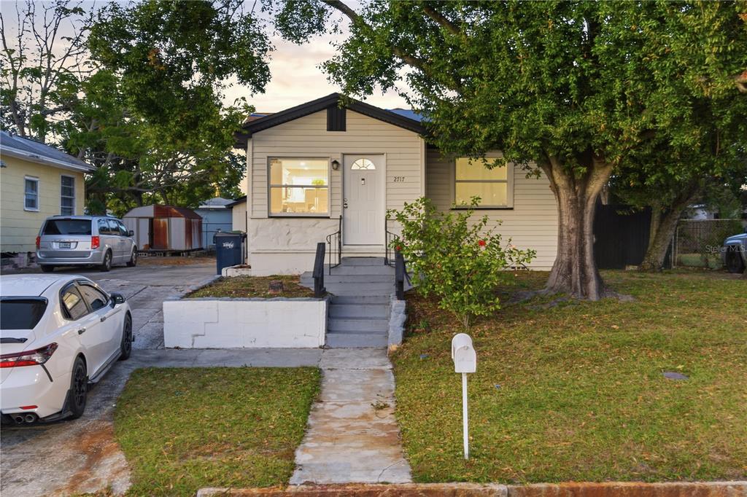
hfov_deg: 54.4
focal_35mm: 35
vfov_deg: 37.8
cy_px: 248
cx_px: 374
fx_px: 726
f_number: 9
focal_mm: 35
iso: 250
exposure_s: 1/4
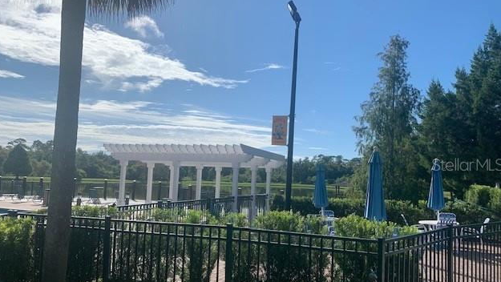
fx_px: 385
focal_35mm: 29
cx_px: 251
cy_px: 164
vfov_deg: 40.1
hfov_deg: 66.1
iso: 25
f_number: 1.8
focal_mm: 4.25
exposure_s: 1/4274
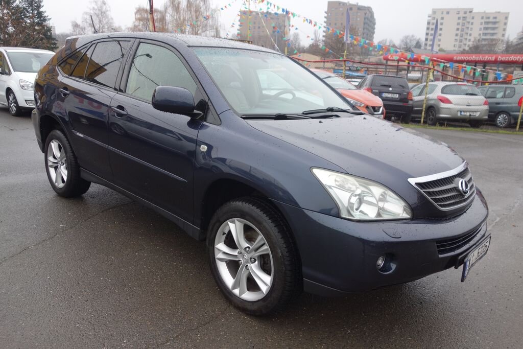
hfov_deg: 65.5
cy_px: 174
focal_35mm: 28
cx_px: 262
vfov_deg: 46.4
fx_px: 407
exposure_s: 1/50
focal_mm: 10.4
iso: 125
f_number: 3.2
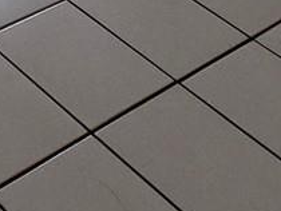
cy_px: -431
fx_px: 805
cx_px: -286
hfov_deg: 15.6
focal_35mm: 99
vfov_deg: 10.4
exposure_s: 1/60
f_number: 2.2
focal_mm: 2.2
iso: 160
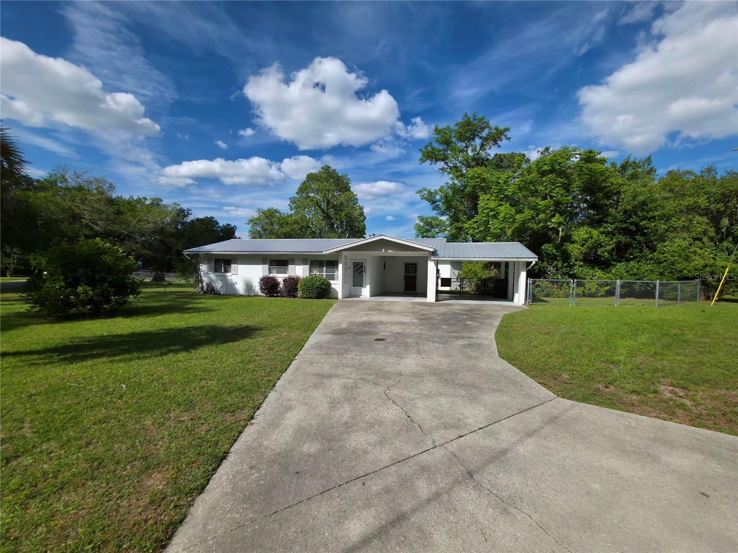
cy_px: 276
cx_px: 369
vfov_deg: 89.9
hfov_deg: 106.2
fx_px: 277
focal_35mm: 13
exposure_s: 1/2000
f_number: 1.9
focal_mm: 2.2
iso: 20
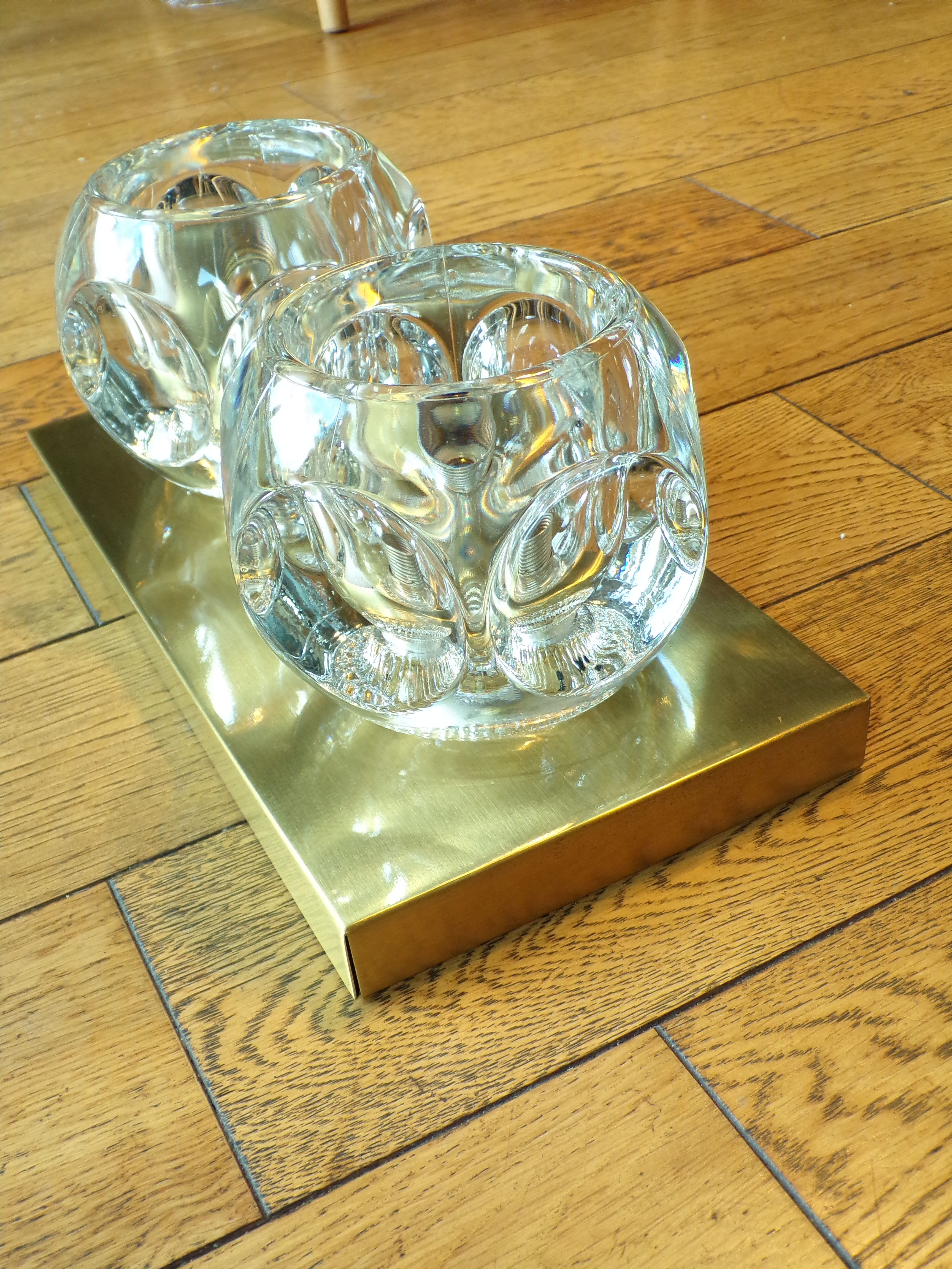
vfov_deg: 50.1
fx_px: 1357
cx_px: 476
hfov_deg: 38.7
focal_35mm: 37
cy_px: 634
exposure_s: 1/34
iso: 200
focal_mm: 6.6
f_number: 3.3
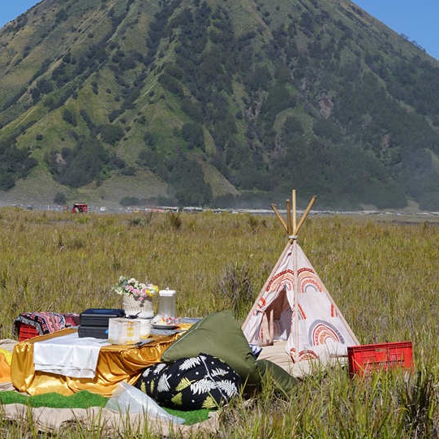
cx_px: 107
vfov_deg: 16.4
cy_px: 215
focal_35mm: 106
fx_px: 1521
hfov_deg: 16.3
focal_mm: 50
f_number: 11
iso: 100
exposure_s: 1/200
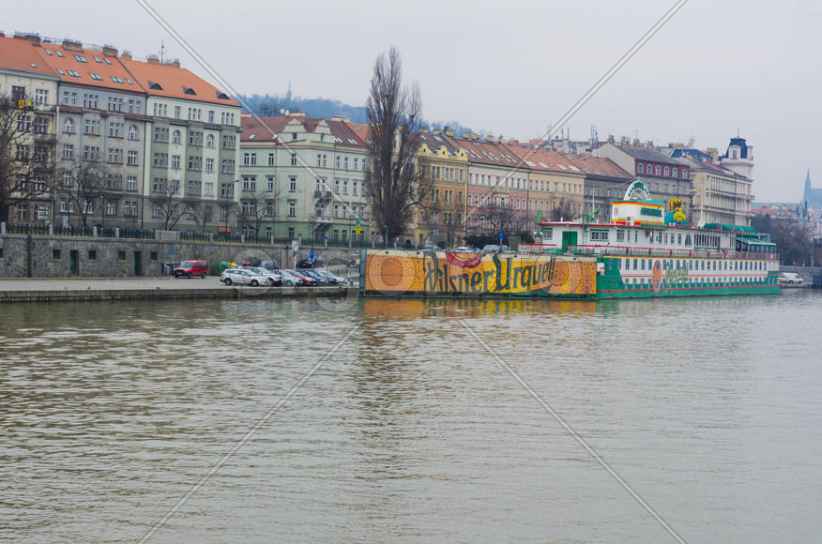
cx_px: 411
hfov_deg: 28.1
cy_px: 272
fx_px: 1640
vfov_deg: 18.8
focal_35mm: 72
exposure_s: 1/90
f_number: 5.6
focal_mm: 48
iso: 100
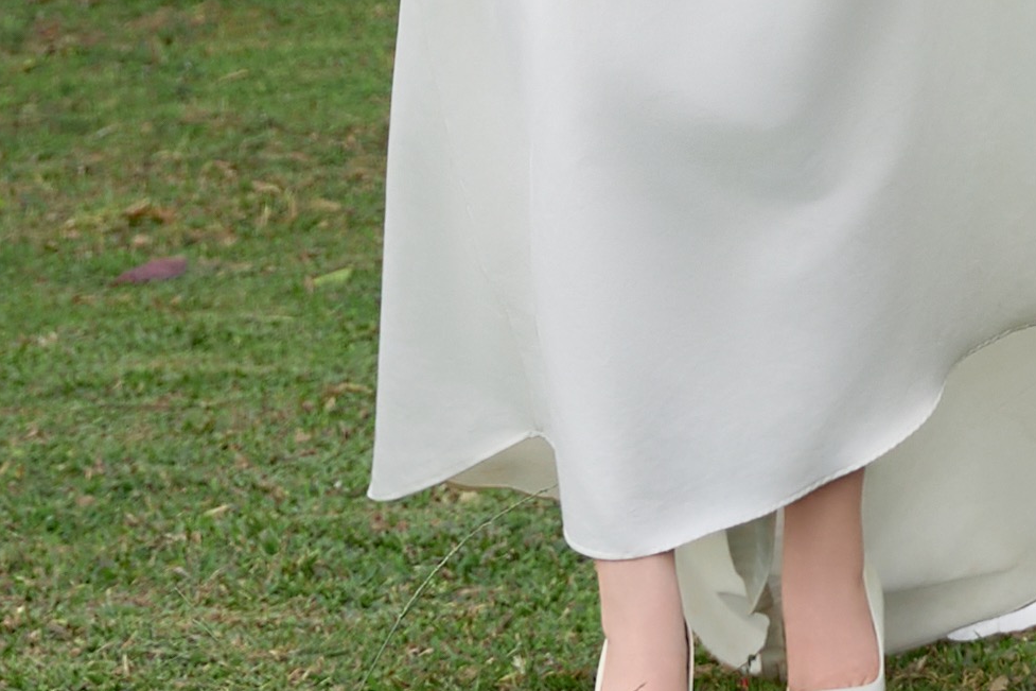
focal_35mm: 279
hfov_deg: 7.3
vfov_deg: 4.7
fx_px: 8022
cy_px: -1563
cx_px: 1560
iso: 100
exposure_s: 1/400
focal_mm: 39.4
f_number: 3.2
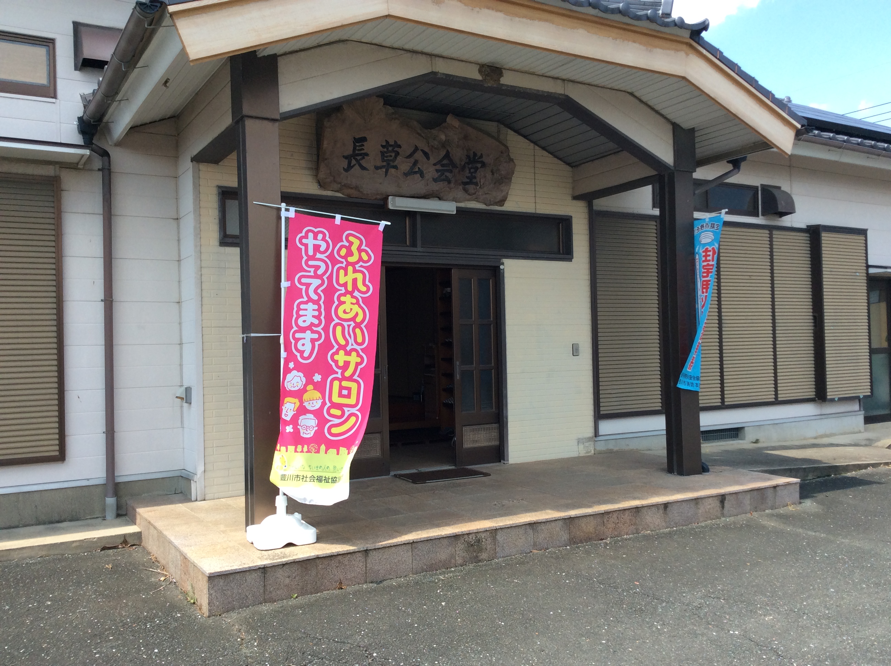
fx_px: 822
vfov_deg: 44.1
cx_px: 446
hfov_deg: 56.9
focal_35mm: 32
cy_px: 333
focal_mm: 3.3
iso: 32
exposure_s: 1/520
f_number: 2.4
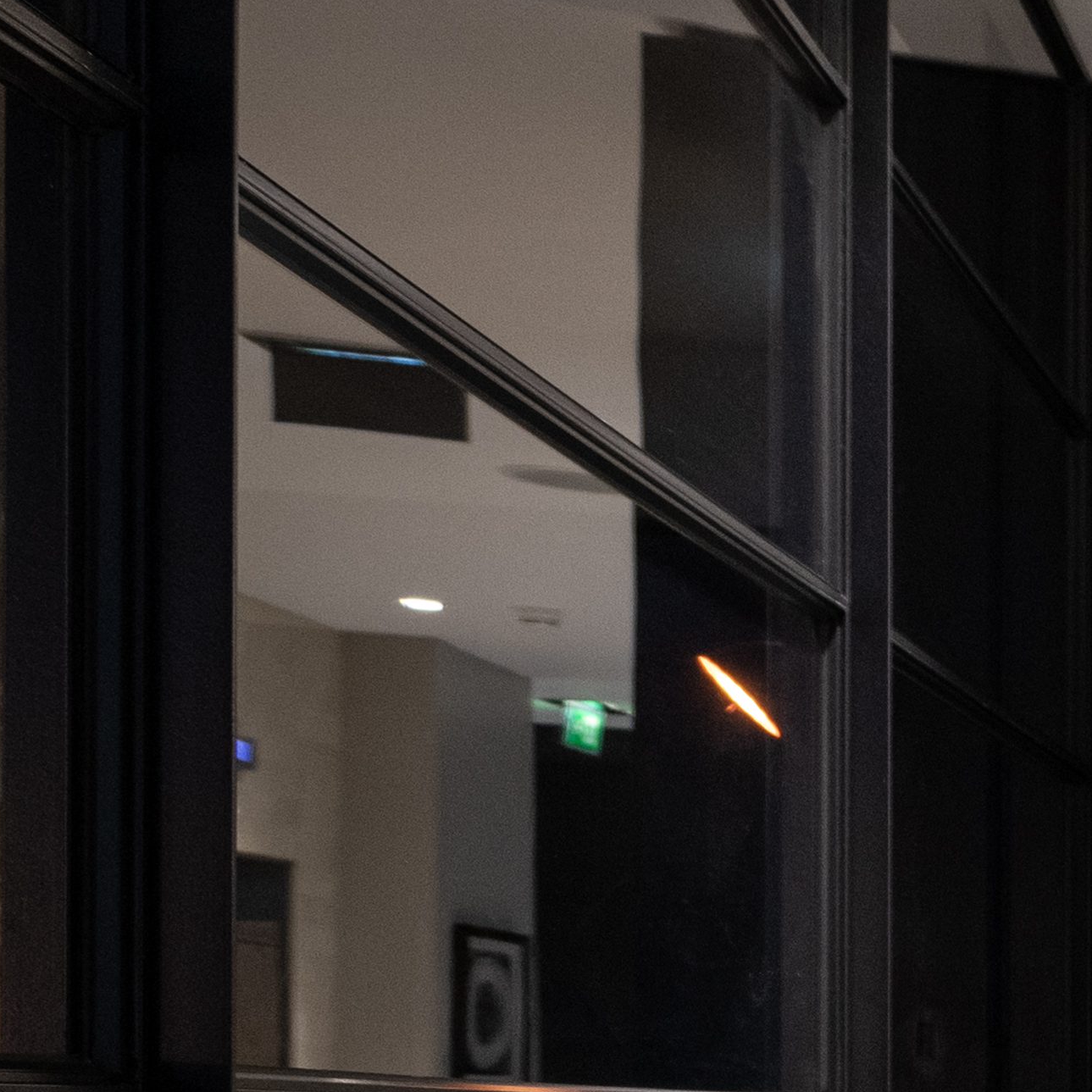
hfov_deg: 13.3
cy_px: 1149
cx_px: 2880
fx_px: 2712
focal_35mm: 76
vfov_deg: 21.8
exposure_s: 1/4
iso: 400
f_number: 5.6
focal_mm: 14
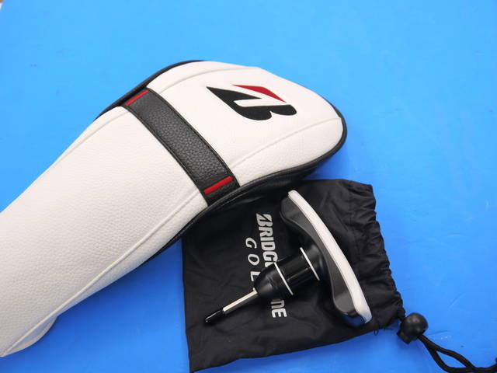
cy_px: 186
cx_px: 248
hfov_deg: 44.8
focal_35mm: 42
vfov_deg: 34.3
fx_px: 603
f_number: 4.3
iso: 200
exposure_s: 1/60
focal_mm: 21
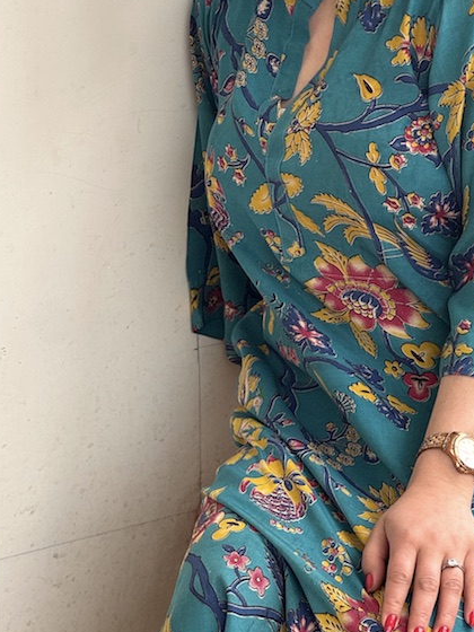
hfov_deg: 10.8
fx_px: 2501
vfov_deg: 14.4
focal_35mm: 137
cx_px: 353
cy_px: 226
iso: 50
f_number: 2.8
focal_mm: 9
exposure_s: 1/99
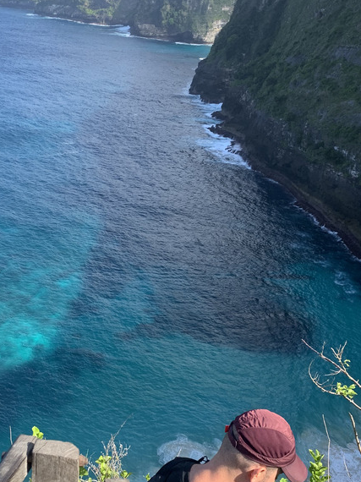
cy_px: 242
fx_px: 640
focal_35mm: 46
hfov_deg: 31.1
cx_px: 104
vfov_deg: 41.3
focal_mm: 4.25
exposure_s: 1/991
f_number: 1.8
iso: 25
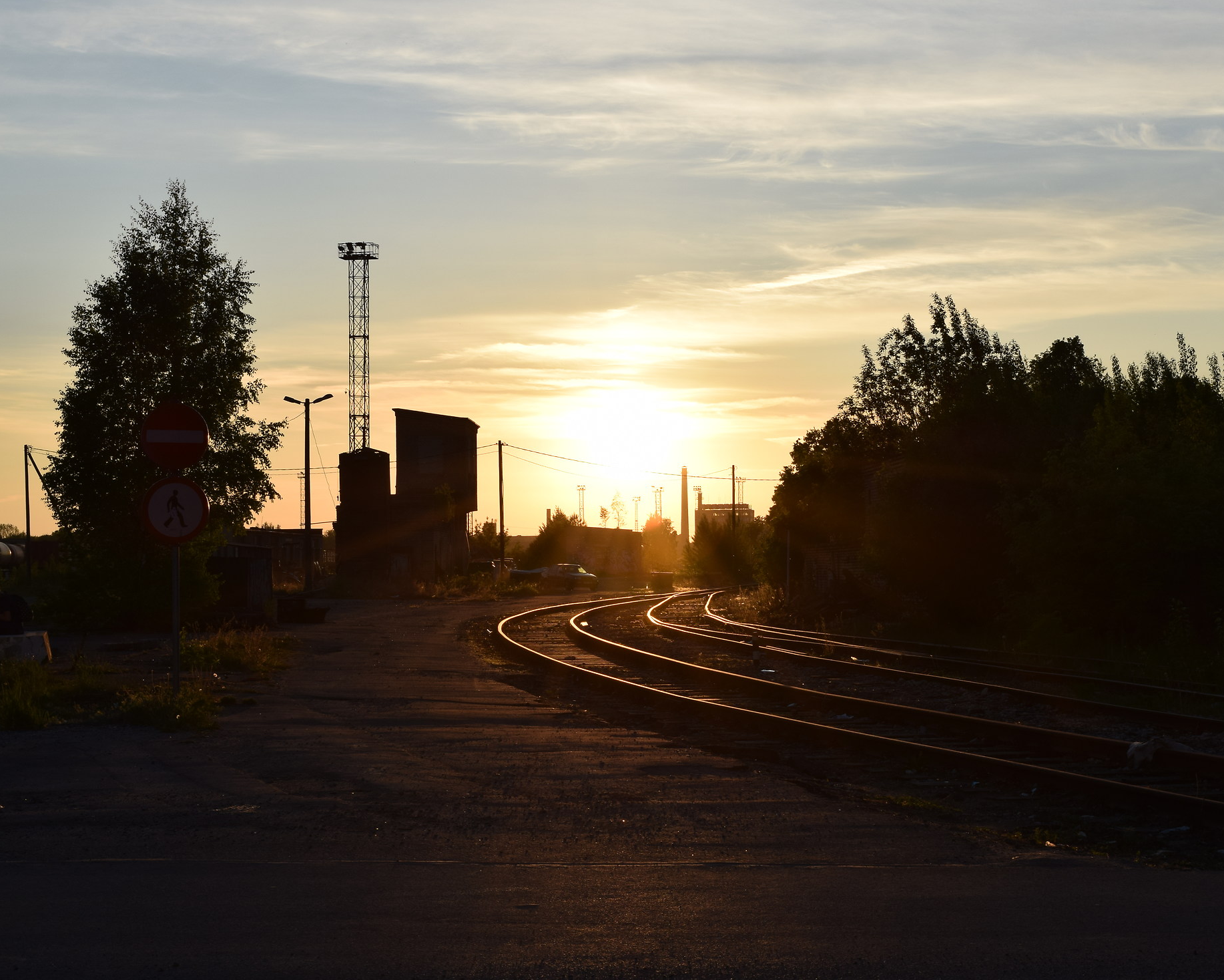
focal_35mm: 70
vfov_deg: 21.9
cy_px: 484
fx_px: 2536
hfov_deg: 27.1
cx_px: 635
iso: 160
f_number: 20
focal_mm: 38
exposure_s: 1/250
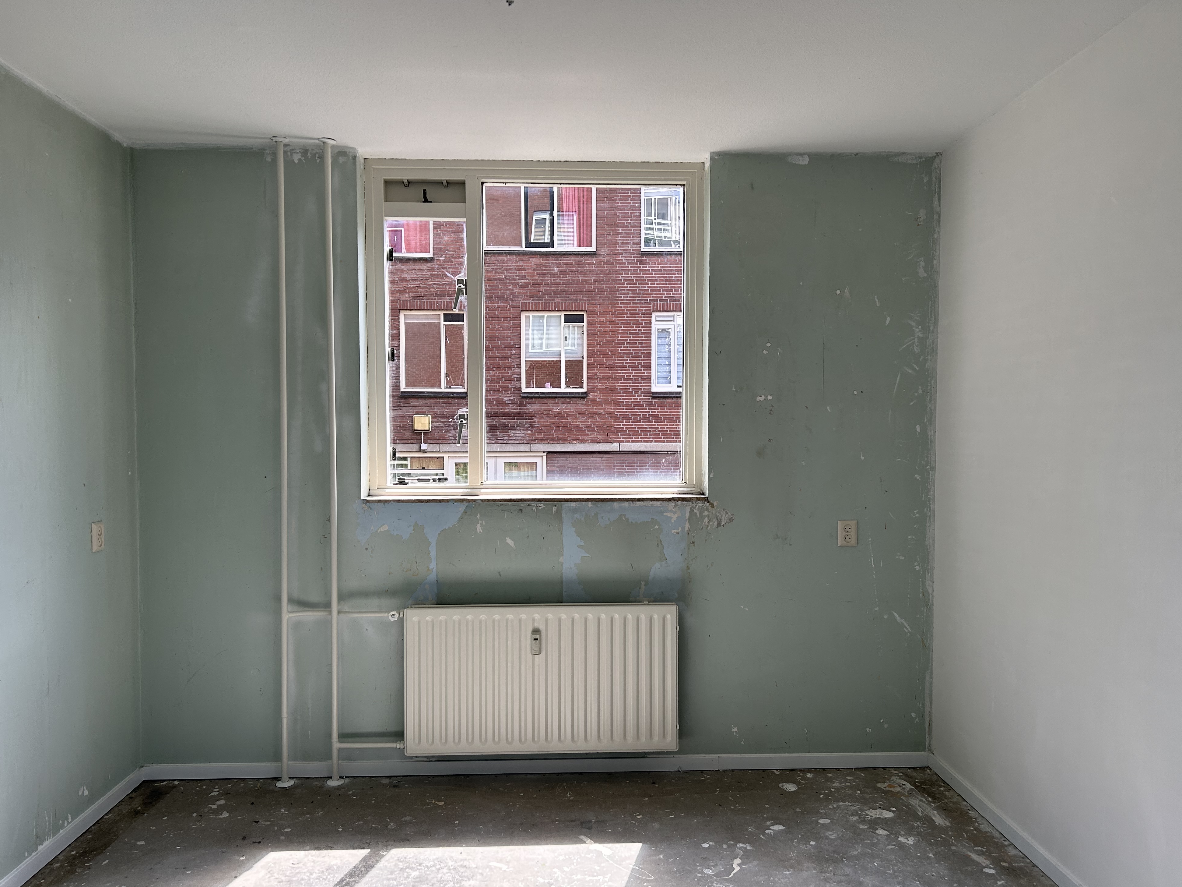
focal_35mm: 27
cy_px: 454
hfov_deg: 65.3
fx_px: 922
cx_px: 592
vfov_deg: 51.3
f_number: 1.5
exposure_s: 1/364
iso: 50
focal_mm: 5.7
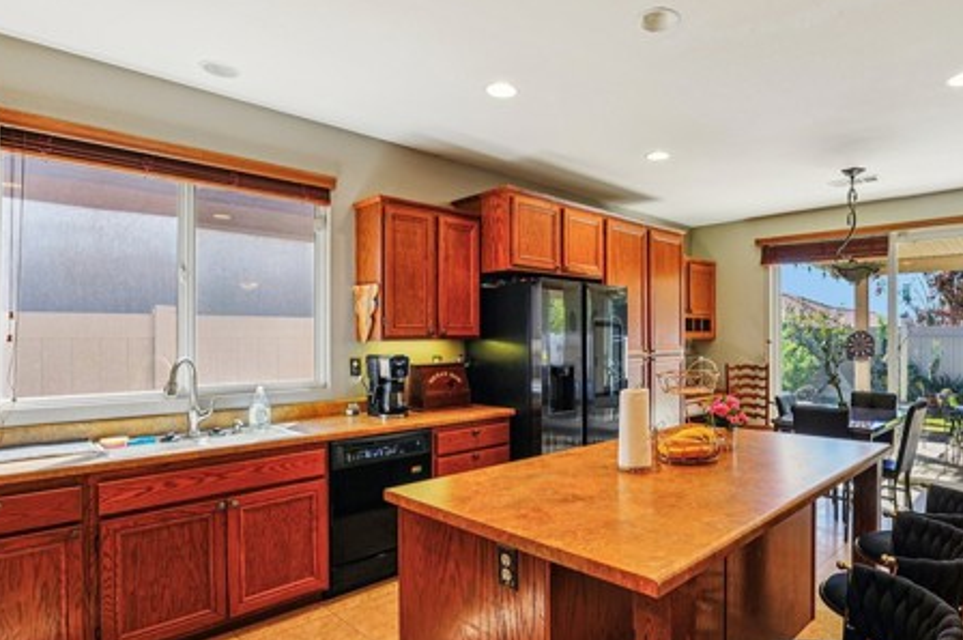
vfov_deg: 61.8
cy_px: 331
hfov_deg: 82.7
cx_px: 589
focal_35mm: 20
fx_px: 535
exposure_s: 1/8
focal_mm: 14
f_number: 10
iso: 125
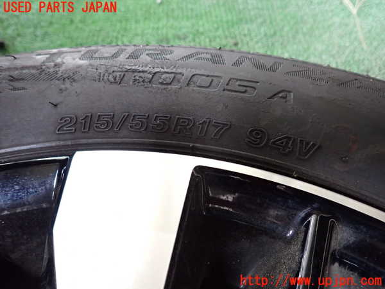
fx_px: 278
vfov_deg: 54.9
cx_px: 192
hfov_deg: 69.4
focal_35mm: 25
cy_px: 144
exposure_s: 1/60
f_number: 2
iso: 500
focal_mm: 4.5
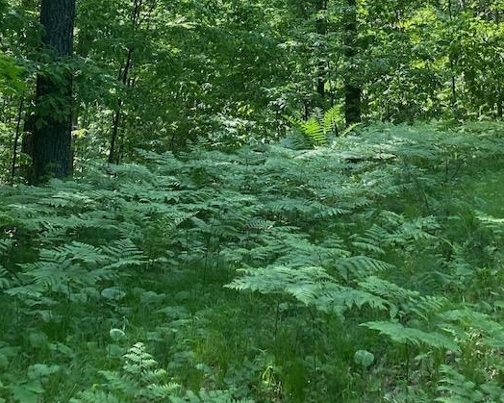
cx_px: 419
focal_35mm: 62
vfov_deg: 23.9
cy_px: 37
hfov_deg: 29.6
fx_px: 925
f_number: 1.8
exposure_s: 1/125
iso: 32
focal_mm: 4.25
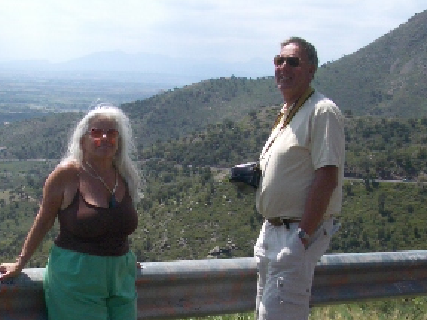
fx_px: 962
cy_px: 271
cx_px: 94
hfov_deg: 24.7
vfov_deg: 18.6
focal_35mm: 78
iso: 50
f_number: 4.3
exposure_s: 1/500
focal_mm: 5.8
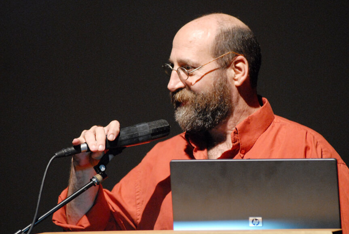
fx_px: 3454
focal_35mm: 356
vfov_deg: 3.9
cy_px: 124
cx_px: 191
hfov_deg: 5.8
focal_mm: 200
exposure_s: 1/100
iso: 1250
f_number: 4
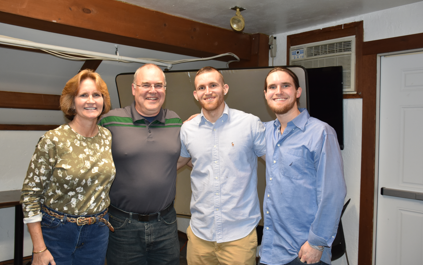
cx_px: 211
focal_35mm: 34
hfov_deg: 56.7
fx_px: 392
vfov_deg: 37.3
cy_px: 128
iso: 720
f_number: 3.5
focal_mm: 22
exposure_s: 1/60
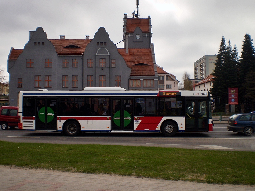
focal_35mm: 36
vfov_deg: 39.7
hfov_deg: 51.4
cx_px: 128
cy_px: 96
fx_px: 265
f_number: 4.6
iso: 64
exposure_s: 1/1250
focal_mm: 6.3
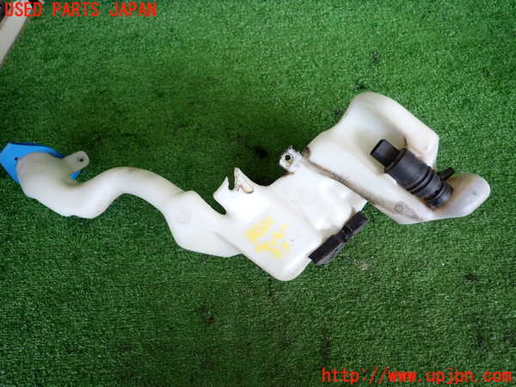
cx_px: 258
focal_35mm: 25
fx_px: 373
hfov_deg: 69.4
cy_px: 194
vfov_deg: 54.9
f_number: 2
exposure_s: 1/125
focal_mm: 4.5
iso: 200
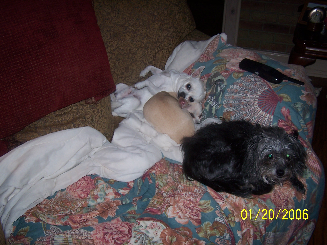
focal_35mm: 38
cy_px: 122
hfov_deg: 49.0
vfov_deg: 37.7
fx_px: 359
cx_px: 164
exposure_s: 1/60
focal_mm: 6.3
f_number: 2.8
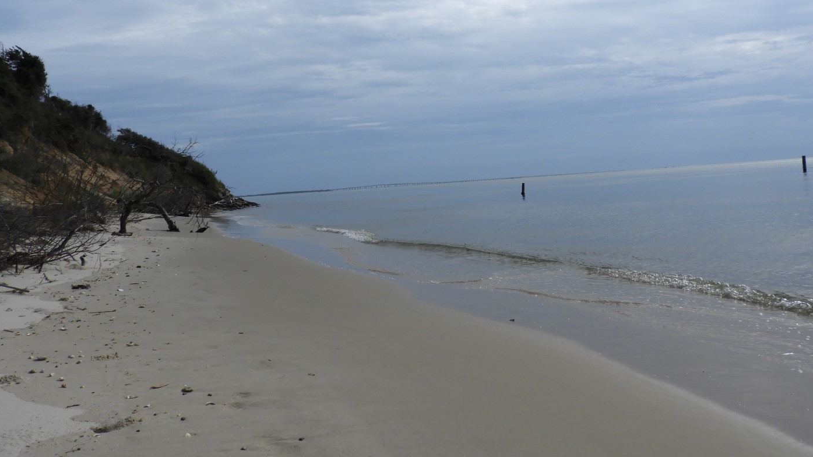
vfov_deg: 42.2
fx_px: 582
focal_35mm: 27
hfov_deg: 69.9
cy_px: 147
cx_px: 417
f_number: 3.8
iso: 100
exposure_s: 1/2000
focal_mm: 4.3
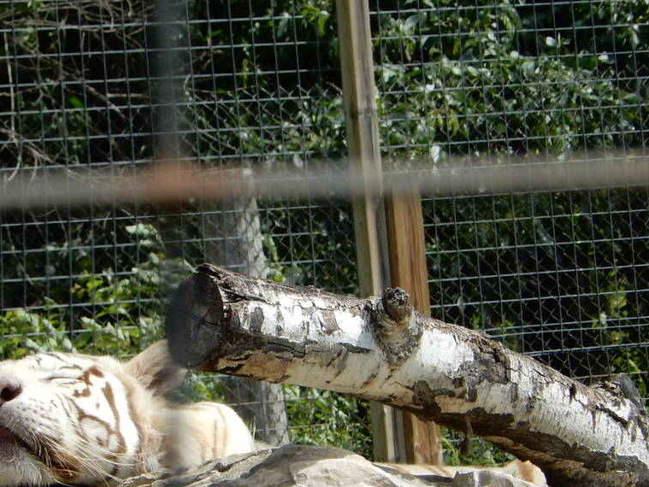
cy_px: 347
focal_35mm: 630
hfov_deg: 3.1
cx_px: 233
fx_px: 11817
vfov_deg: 2.4
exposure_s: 1/400
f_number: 6
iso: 125
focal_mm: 53.6
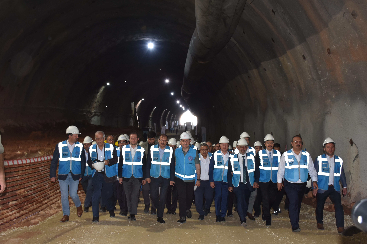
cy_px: 122
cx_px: 184
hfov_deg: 55.1
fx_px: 352
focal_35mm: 34
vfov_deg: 38.4
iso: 1000
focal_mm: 23
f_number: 5
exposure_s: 1/60
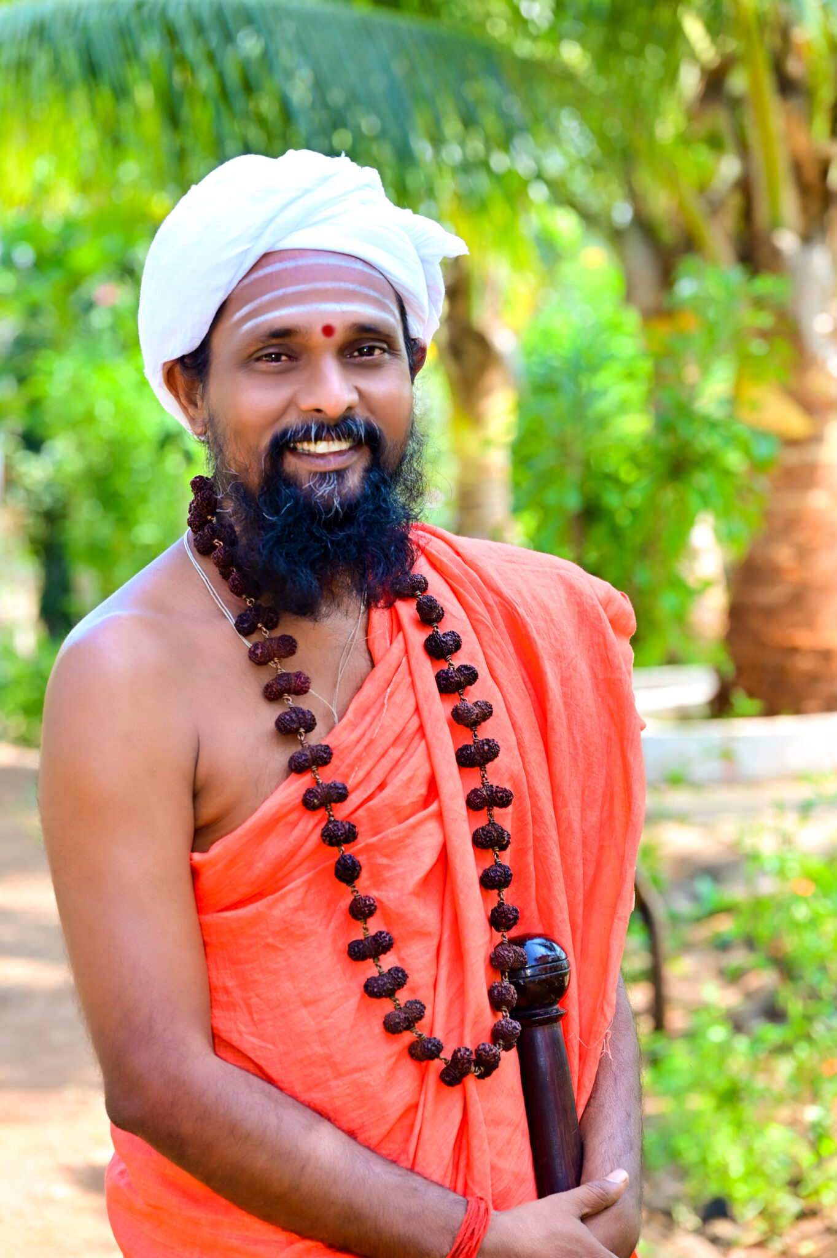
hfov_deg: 11.4
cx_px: 418
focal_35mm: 120
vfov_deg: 17.1
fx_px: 4190
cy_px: 629
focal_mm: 120
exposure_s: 1/125
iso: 200
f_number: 6.3
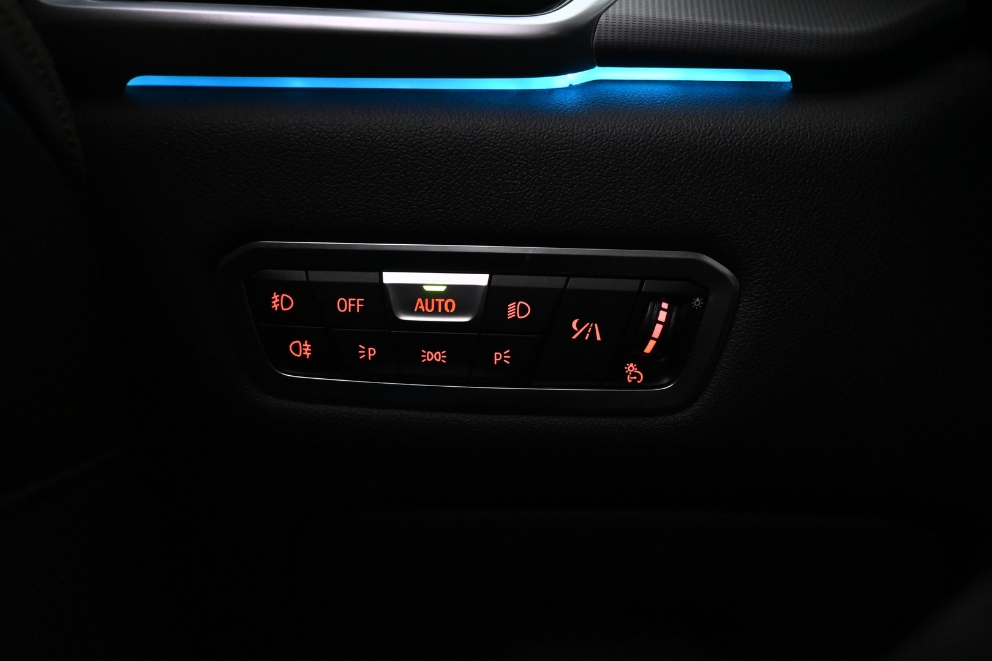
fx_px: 827
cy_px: 330
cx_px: 496
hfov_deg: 61.9
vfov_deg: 43.6
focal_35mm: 30
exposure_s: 1/60
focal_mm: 20
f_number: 4
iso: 5000
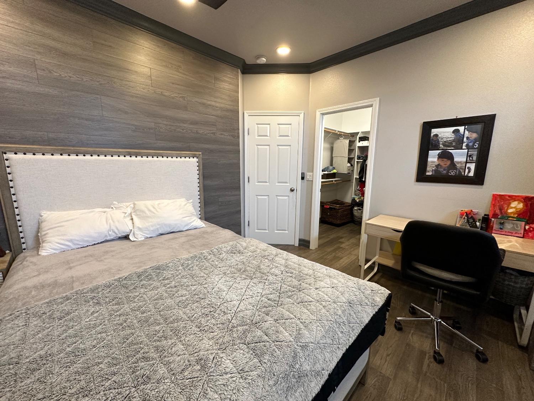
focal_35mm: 14
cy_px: 200
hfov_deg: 102.1
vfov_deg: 85.7
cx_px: 267
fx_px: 216
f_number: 2.2
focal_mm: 2.22
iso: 250
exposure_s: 1/120
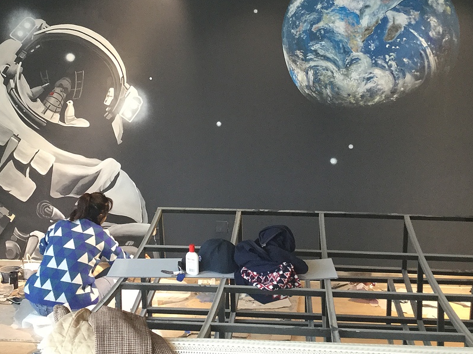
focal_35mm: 50
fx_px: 683
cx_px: 218
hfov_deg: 38.2
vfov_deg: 28.5
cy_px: 77
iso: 80
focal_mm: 3.3
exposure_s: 1/33
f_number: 2.4
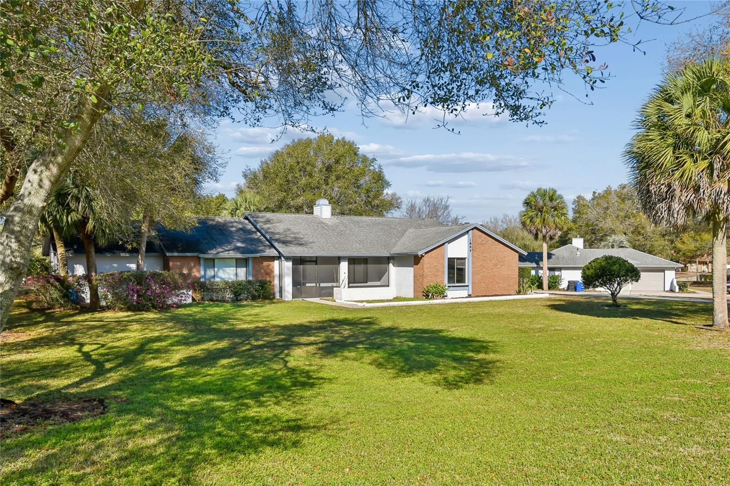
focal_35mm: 30
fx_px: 608
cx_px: 365
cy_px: 243
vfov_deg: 43.6
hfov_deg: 61.9
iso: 100
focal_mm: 20
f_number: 7.1
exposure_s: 1/320
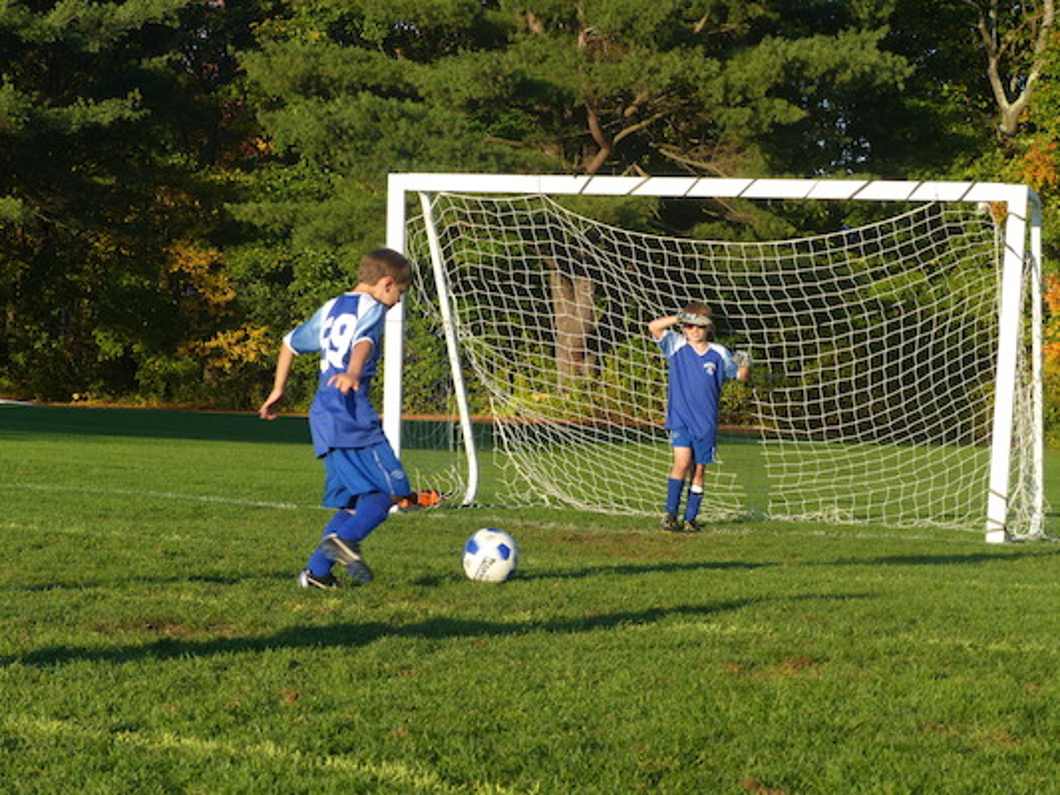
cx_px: 530
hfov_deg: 18.4
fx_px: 3277
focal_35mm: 107
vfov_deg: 13.8
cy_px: 398
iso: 100
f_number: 4
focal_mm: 19.2
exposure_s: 1/400
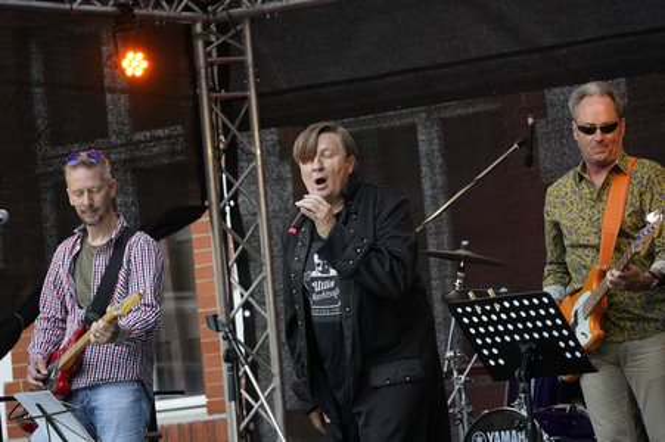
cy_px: 221
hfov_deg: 10.3
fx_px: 3692
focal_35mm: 200
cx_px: 332
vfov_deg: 6.9
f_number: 5.6
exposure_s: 1/250
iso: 1250
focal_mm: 200
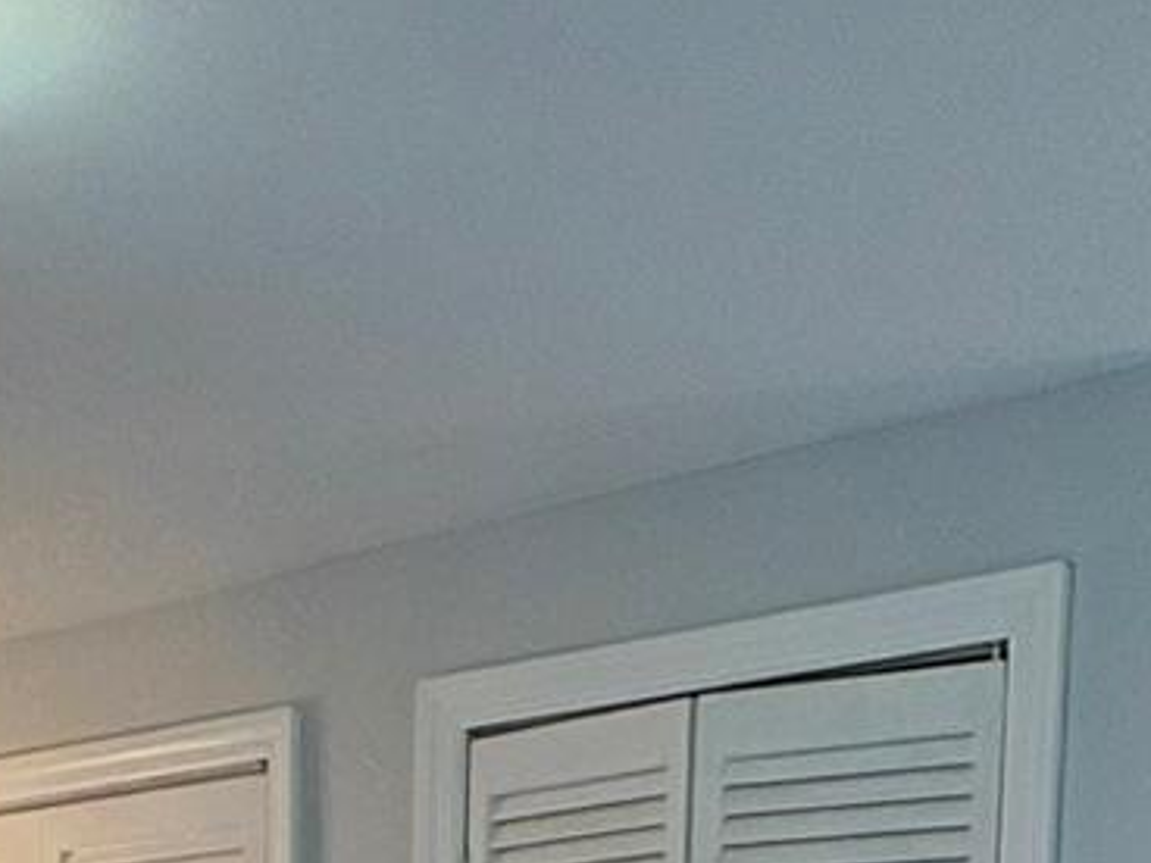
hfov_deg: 25.0
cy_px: 1670
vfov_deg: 15.5
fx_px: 2594
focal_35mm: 78
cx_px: 457
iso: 160
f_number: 2.2
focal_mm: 2.22
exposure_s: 1/120
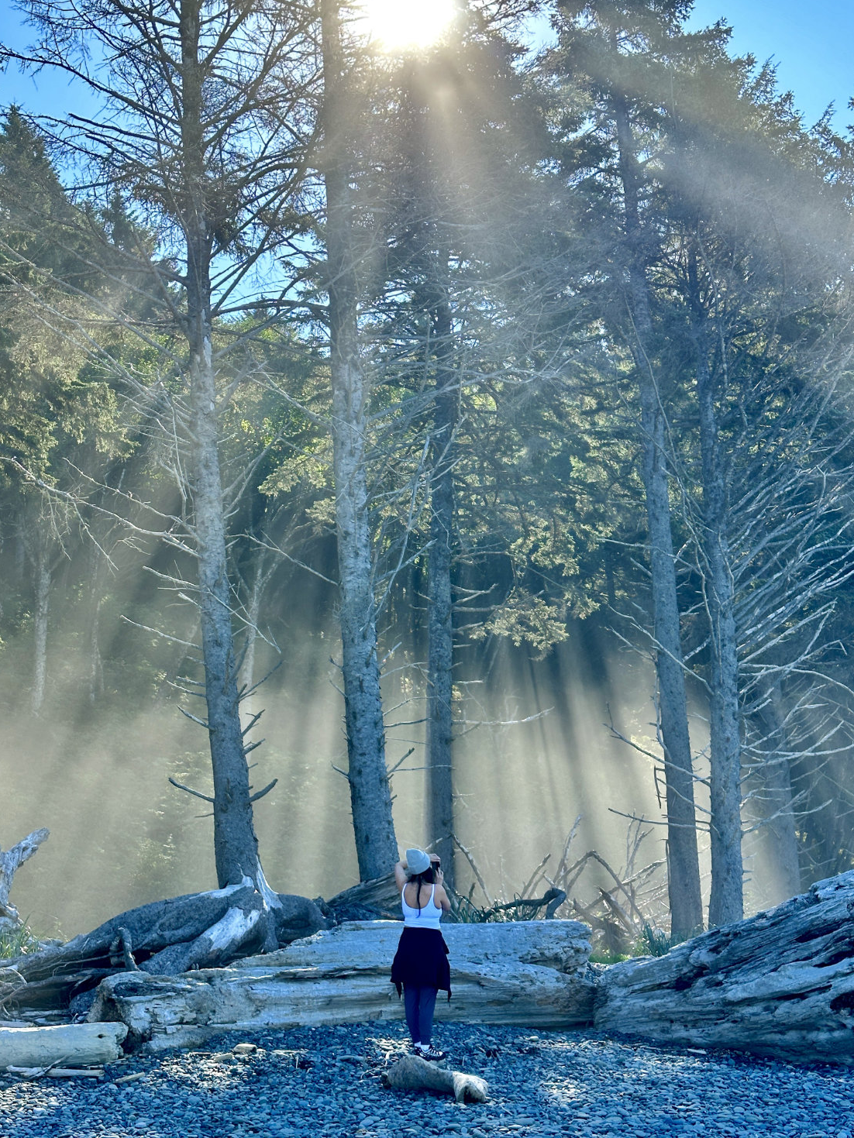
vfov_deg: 38.9
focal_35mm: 49
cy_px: 576
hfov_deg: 29.7
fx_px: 1612
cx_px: 427
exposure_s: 1/1395
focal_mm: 6.9
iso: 64
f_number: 1.8
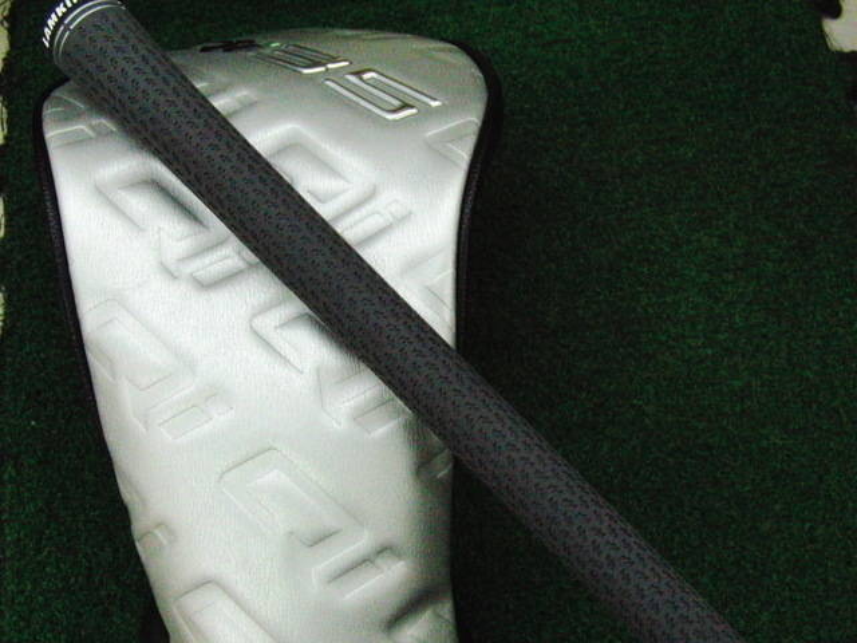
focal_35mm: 37
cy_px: 322
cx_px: 428
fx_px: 916
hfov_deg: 50.1
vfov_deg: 38.7
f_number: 3.6
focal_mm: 6.42
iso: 3200
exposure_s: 1/800
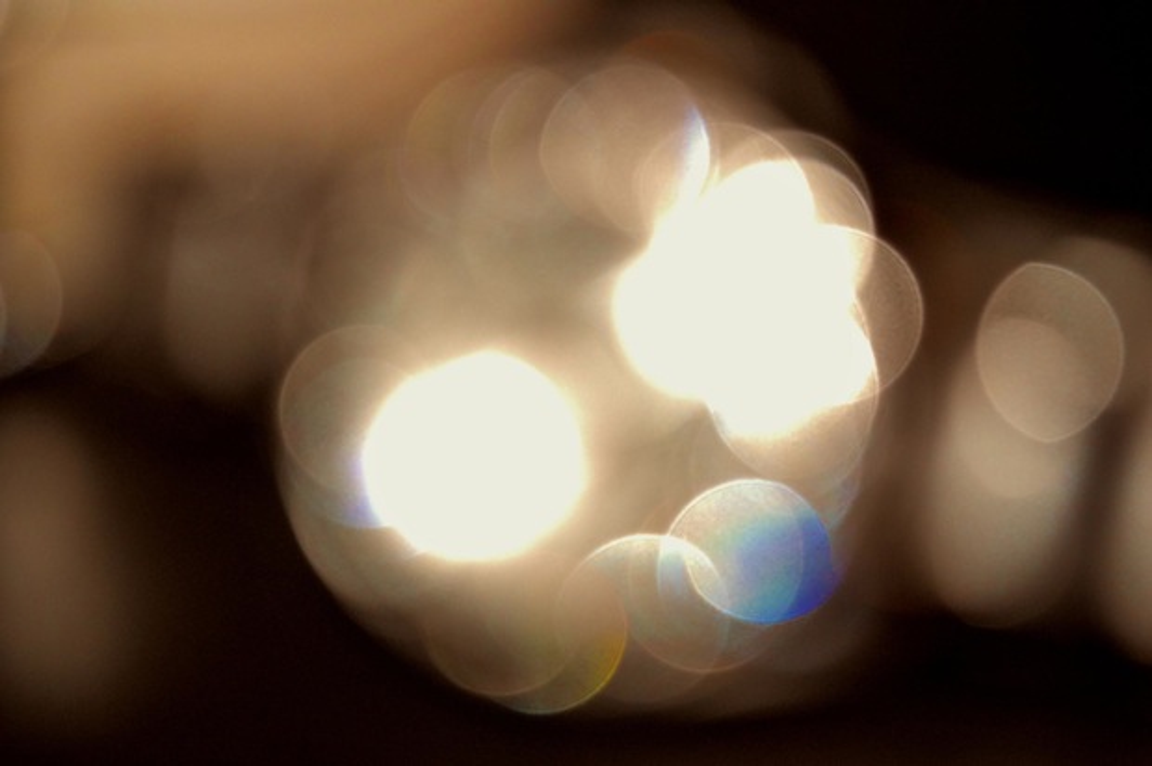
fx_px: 2637
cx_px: 576
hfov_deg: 24.6
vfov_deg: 16.5
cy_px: 383
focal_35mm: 82
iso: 3200
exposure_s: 1/60
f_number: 5.6
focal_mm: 55
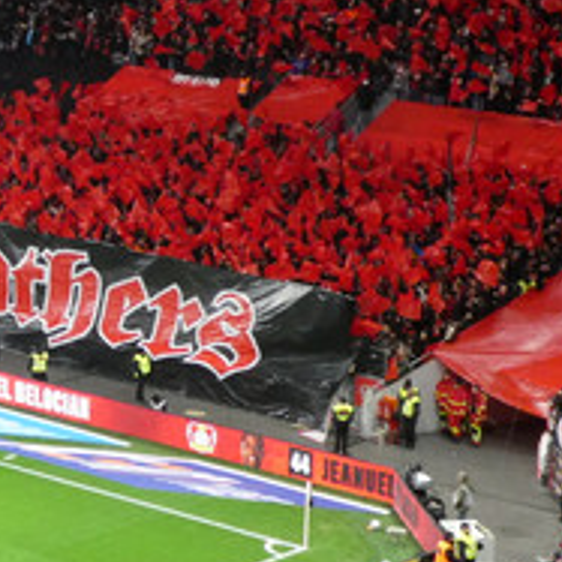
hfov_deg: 12.7
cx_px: -144
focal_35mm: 133
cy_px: -27
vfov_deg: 12.9
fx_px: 2443
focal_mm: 7.8
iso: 400
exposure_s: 1/80
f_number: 3.9
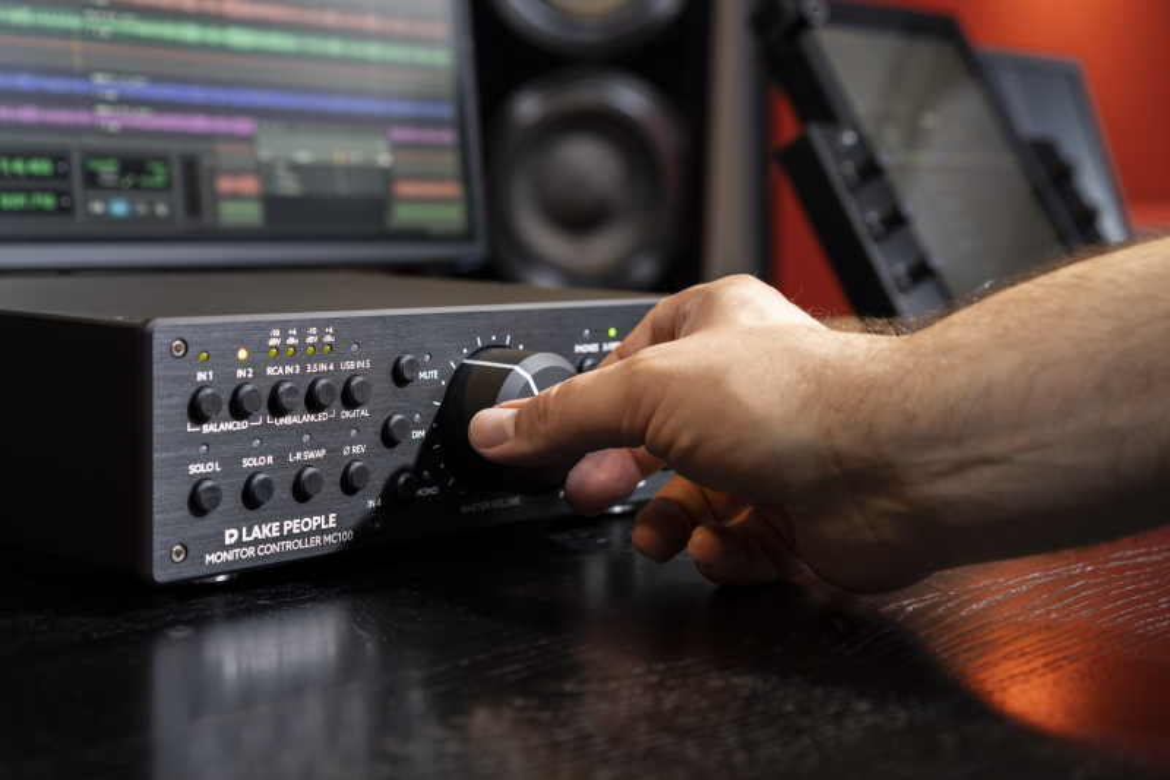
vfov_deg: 24.6
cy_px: 390
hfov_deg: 36.3
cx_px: 585
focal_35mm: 55
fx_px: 1787
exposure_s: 1/20
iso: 400
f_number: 5
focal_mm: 55
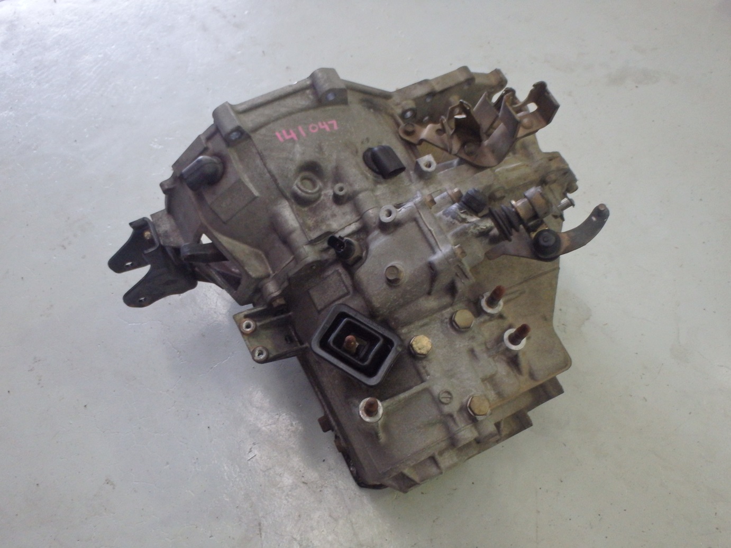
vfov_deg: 49.8
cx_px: 366
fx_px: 591
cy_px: 274
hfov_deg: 63.4
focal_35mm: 28
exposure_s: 1/30
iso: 400
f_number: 3.9
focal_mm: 5
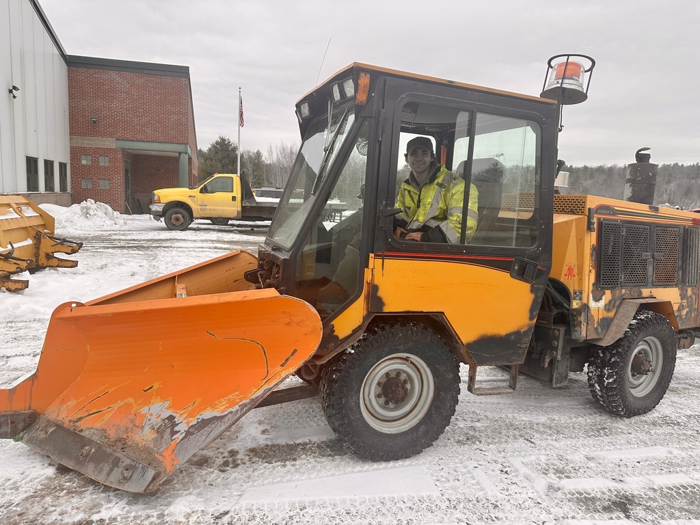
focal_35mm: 24
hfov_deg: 71.6
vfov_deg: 56.8
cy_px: 262
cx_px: 350
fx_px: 485
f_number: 1.78
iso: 80
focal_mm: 6.86
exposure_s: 1/1517
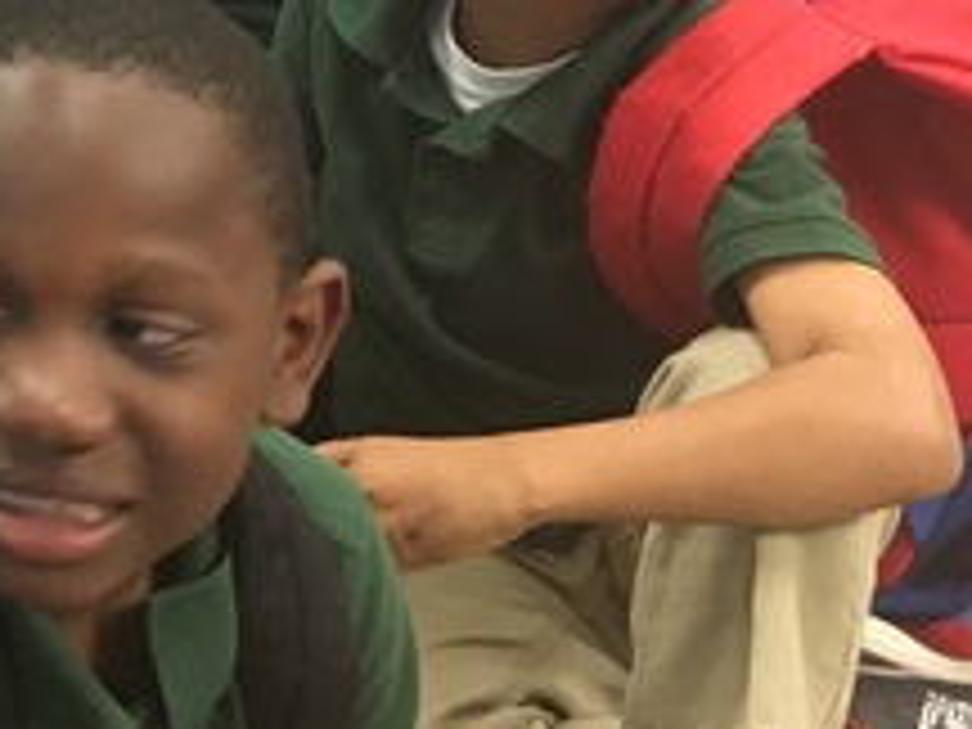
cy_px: -324
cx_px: -454
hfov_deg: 19.9
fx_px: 2415
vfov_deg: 15.9
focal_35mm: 86
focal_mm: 4.15
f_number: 2.2
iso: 200
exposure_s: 1/20
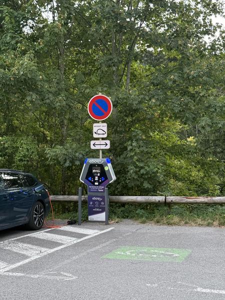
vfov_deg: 39.7
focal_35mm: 48
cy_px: 150
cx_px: 112
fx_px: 416
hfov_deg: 30.3
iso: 500
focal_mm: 6.76
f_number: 1.78
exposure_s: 1/40
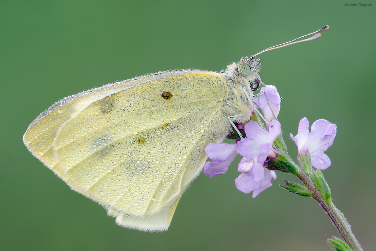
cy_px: 126
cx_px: 188
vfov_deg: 5.1
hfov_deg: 7.6
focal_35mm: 270
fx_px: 2820
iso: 100
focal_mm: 180
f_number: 14
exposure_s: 1/2
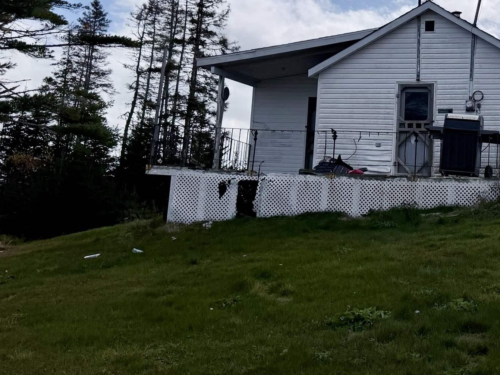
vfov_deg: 26.2
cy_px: 90
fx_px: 794
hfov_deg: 32.8
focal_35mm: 55
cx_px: 466
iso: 100
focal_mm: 6.76
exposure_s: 1/22727
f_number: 1.78
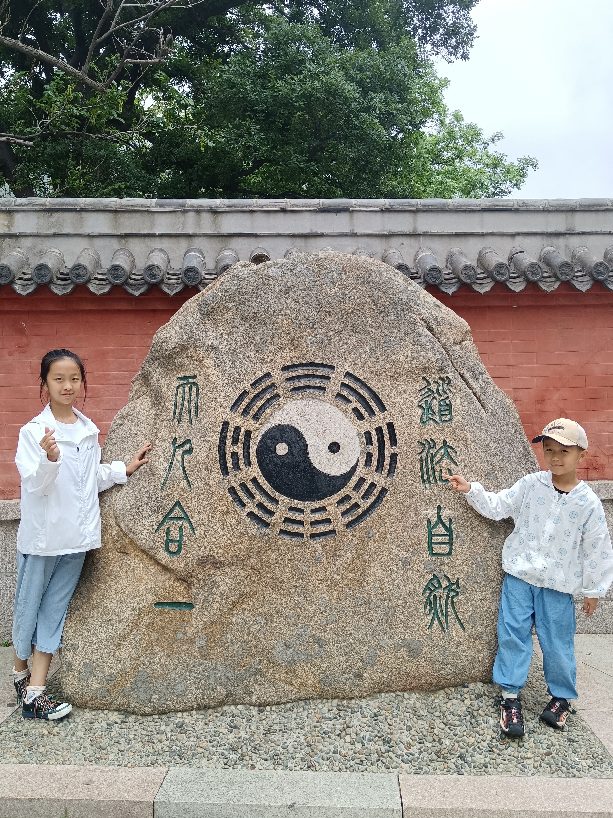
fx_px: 638
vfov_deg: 65.3
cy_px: 409
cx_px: 306
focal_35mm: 27
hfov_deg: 51.4
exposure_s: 1/100
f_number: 1.9
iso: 240
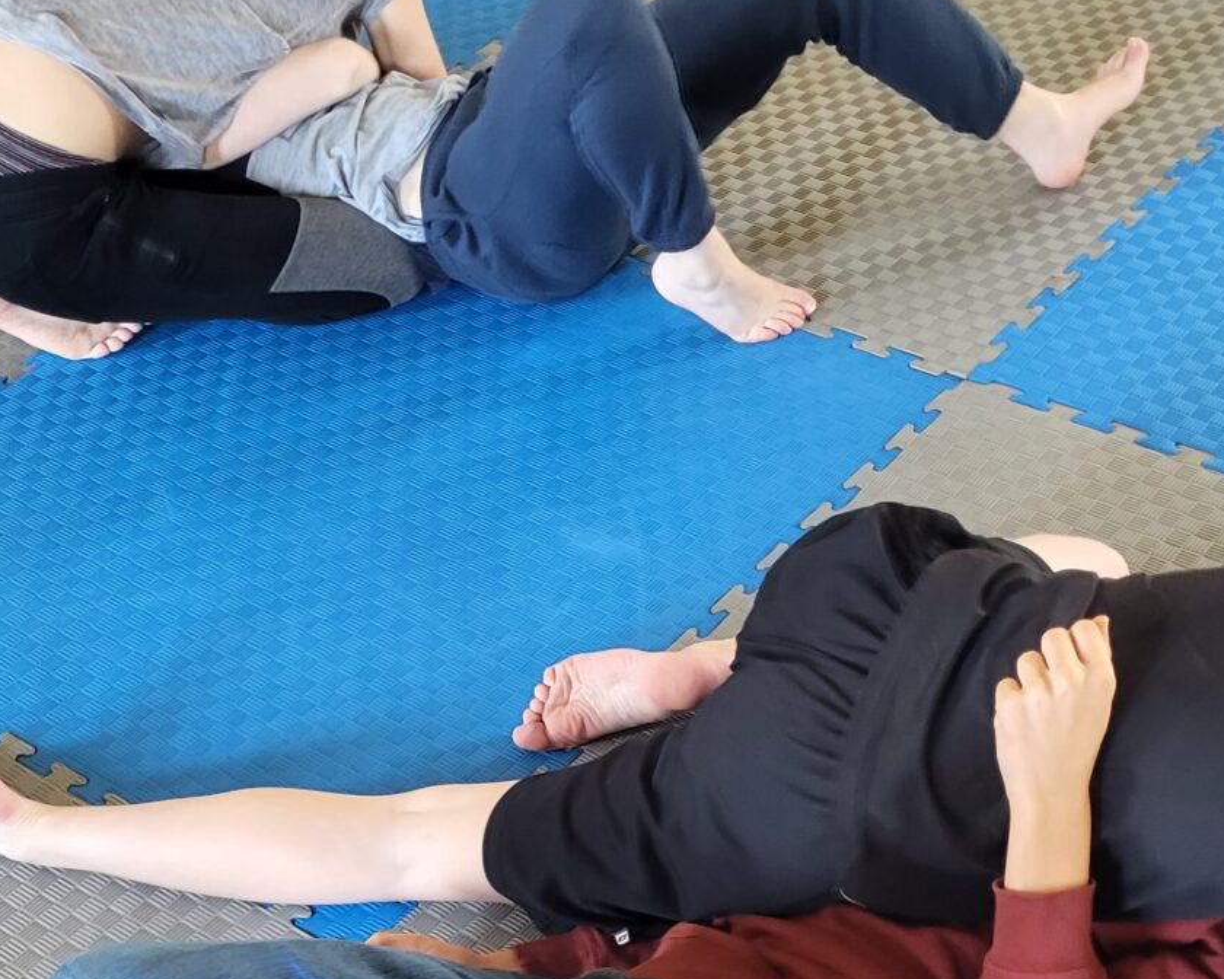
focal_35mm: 58
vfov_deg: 25.5
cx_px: 625
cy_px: 871
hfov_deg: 32.5
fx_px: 2101
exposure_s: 1/50
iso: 500
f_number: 1.8
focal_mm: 5.4
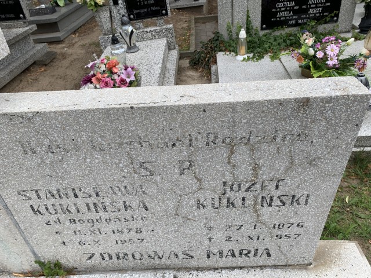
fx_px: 279
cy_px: 139
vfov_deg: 53.1
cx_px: 186
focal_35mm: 26
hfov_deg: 67.3
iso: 25
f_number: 1.8
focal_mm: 4.25
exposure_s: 1/1054
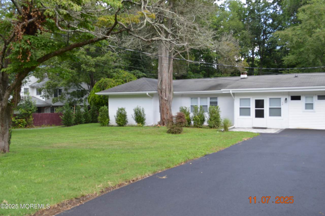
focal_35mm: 30
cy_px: 108
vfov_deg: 43.5
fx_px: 271
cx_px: 162
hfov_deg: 62.0
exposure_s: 1/125
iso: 140
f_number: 5.6
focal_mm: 20
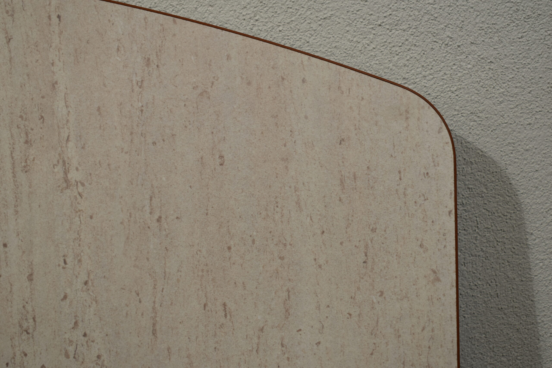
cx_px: 276
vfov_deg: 22.6
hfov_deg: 33.4
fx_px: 920
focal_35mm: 60
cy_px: 184
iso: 200
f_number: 5.6
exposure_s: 1/125
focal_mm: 40
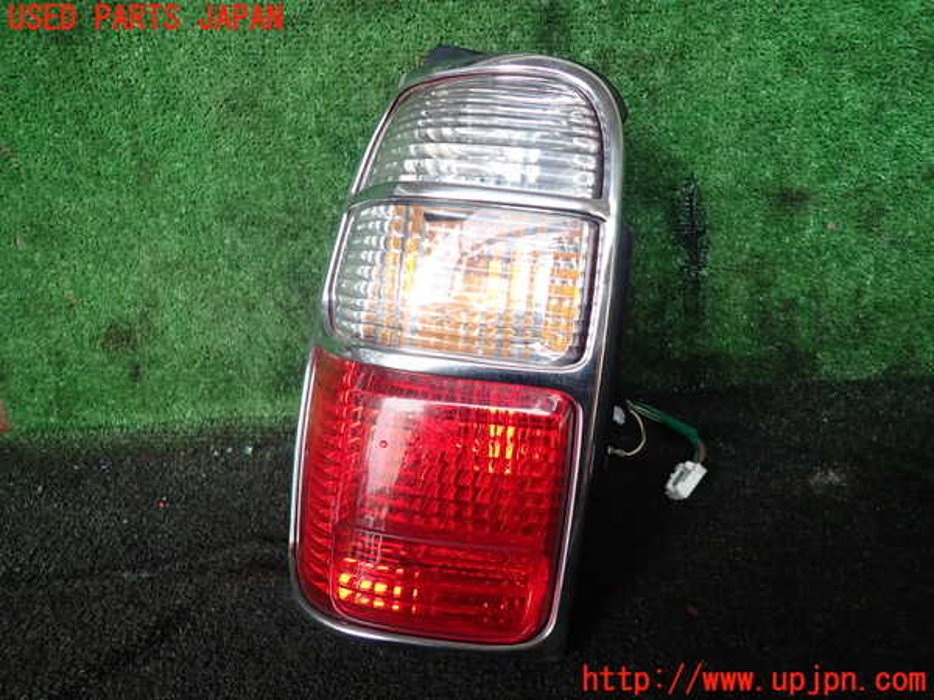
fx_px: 675
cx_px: 467
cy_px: 350
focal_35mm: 25
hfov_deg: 69.4
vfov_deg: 54.9
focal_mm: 4.5
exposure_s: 1/100
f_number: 2
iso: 100
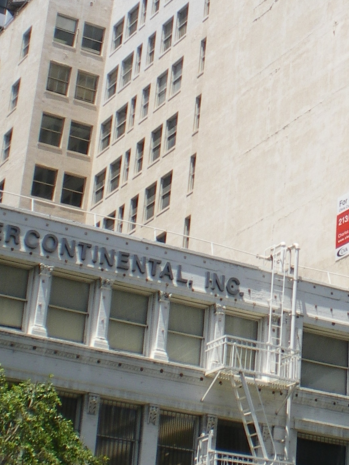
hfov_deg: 14.2
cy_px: 104
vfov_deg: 19.3
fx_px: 1357
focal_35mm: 101
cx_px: 414
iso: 50
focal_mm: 6.3
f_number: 4.6
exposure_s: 1/320
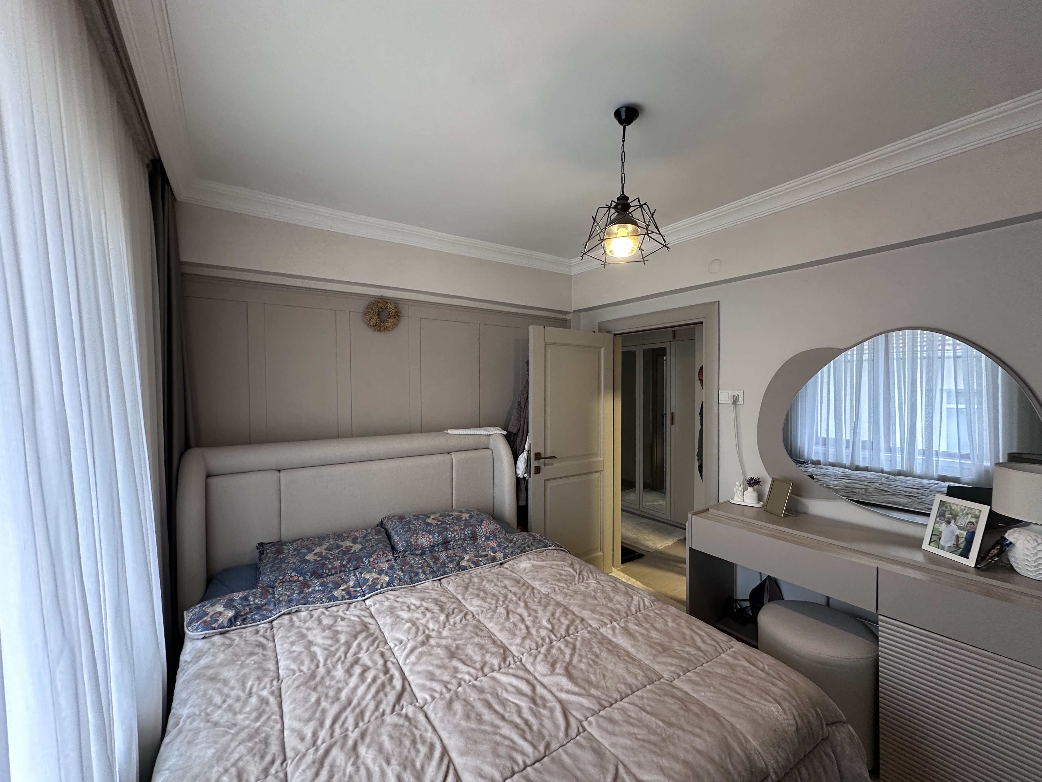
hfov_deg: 102.1
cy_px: 391
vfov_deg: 85.7
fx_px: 421
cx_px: 521
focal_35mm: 14
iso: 200
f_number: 2.2
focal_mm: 2.22
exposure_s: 1/50
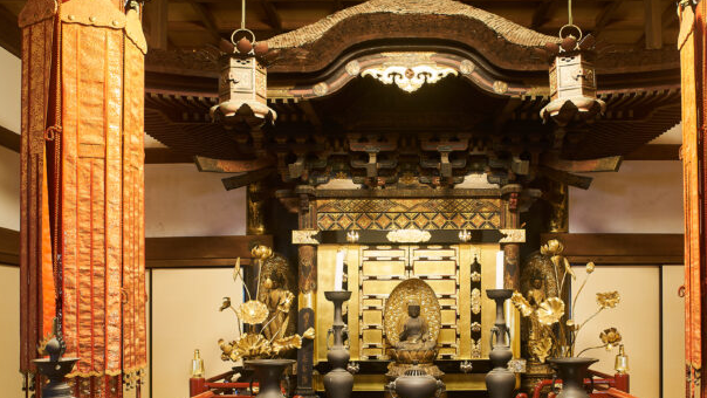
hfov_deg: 60.7
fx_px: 600
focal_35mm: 32
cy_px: 248
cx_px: 409
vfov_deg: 36.5
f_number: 14
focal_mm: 24
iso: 320
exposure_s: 13
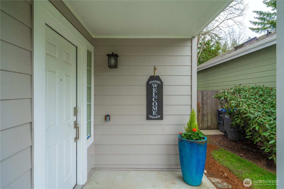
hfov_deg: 90.0
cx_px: 142
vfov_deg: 67.4
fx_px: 142
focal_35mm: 18
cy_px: 94
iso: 100
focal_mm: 18
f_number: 6.7
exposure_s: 1/30
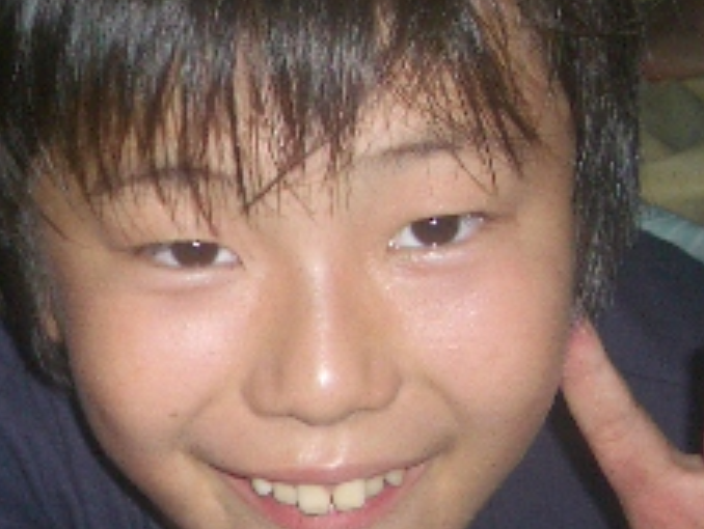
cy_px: 330
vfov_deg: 15.0
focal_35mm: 99
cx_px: -59
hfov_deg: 19.1
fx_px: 2016
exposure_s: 1/60
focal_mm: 5.8
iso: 100
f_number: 2.6
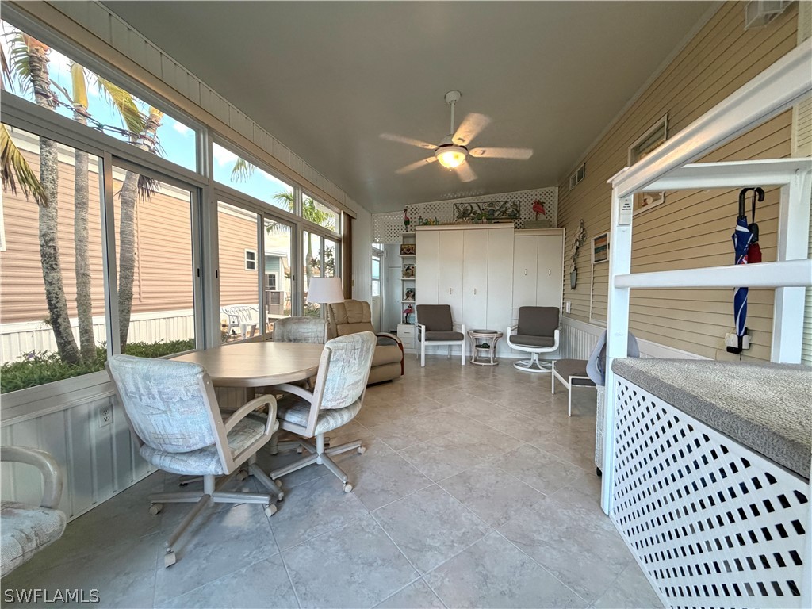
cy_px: 304
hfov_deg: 102.1
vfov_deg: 85.7
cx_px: 406
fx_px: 328
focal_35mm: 14
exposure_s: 1/120
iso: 250
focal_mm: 2.22
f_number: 2.2
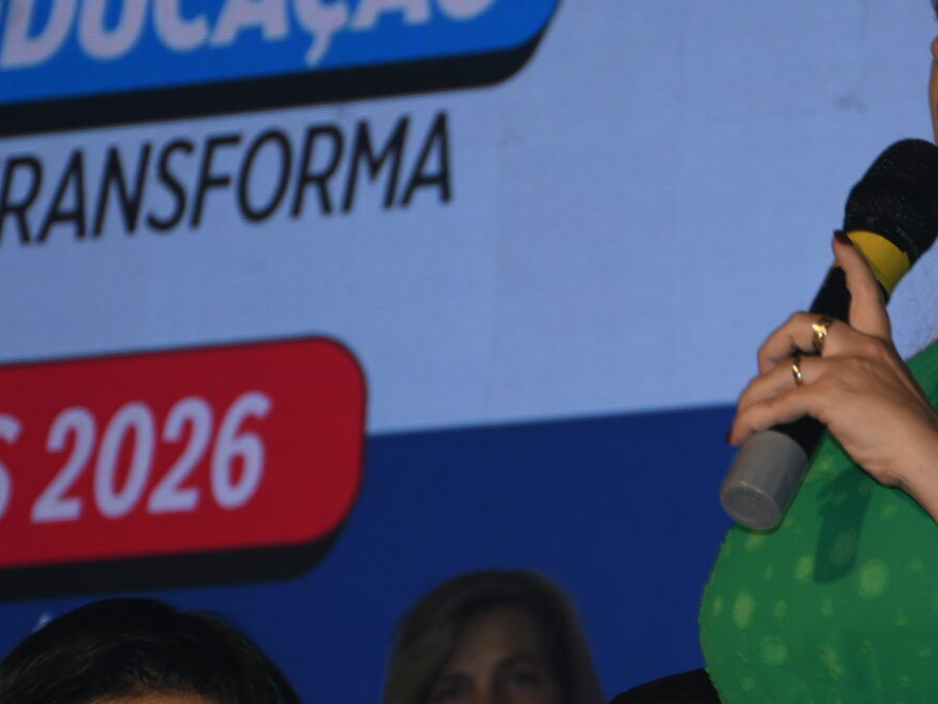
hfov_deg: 8.5
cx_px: 900
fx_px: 6316
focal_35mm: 233
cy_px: 425
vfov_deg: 6.4
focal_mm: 75
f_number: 5
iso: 100
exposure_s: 1/60
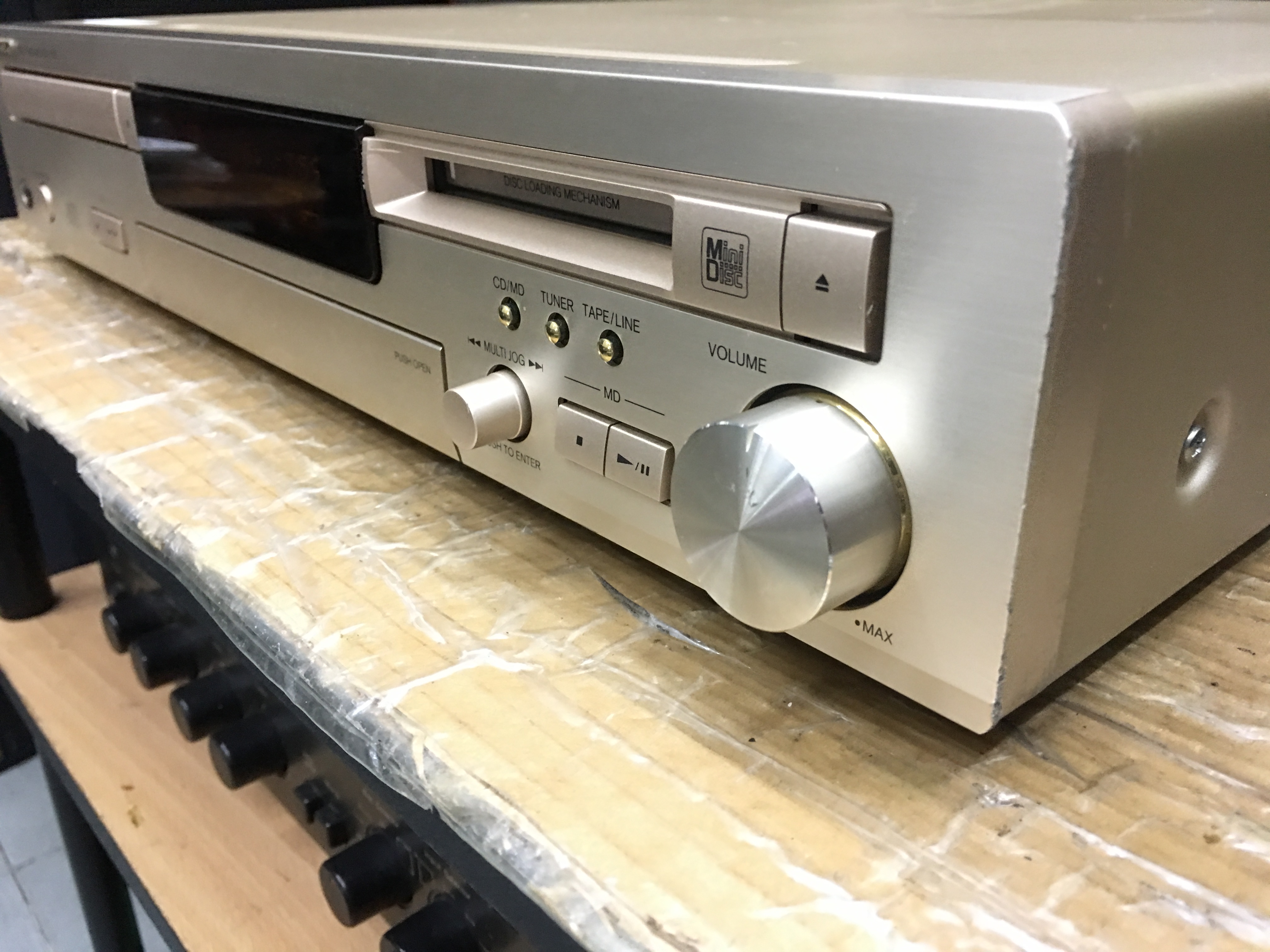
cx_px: 635
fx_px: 1064
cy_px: 476
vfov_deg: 48.2
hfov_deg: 61.7
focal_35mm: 29
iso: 100
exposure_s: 1/10
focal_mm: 4.15
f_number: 2.2
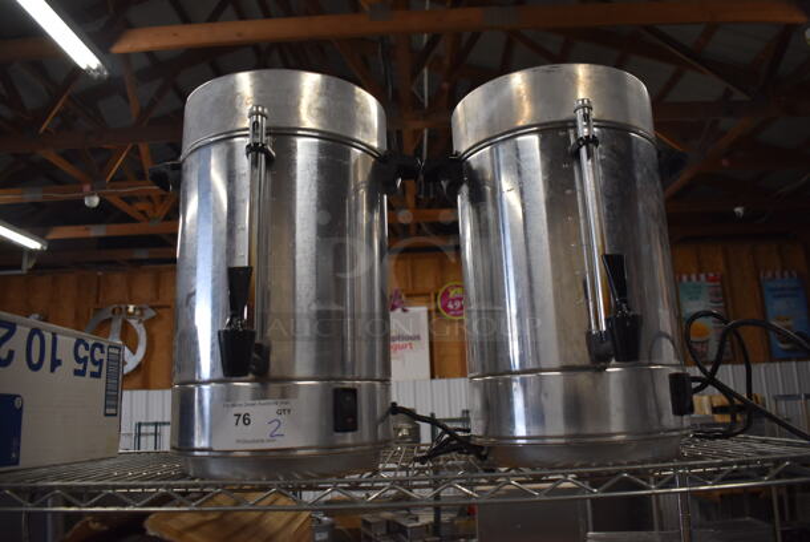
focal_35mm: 27
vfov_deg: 48.0
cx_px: 405
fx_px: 608
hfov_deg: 67.3
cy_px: 271
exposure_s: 1/160
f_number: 3.5
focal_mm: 18
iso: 800
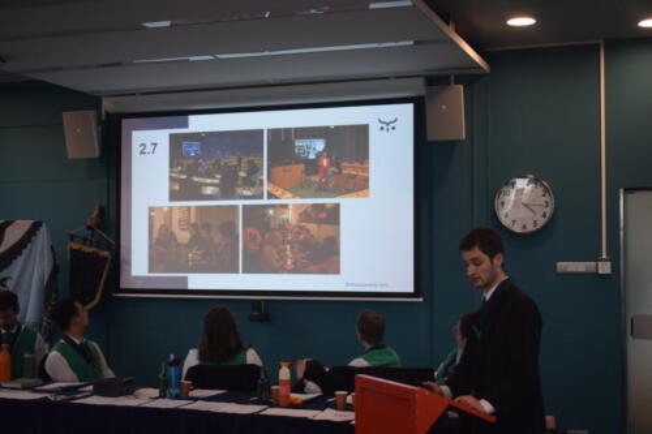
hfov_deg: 37.9
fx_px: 950
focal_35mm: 52
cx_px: 326
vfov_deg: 25.7
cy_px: 217
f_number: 4.5
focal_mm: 35
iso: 500
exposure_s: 1/60
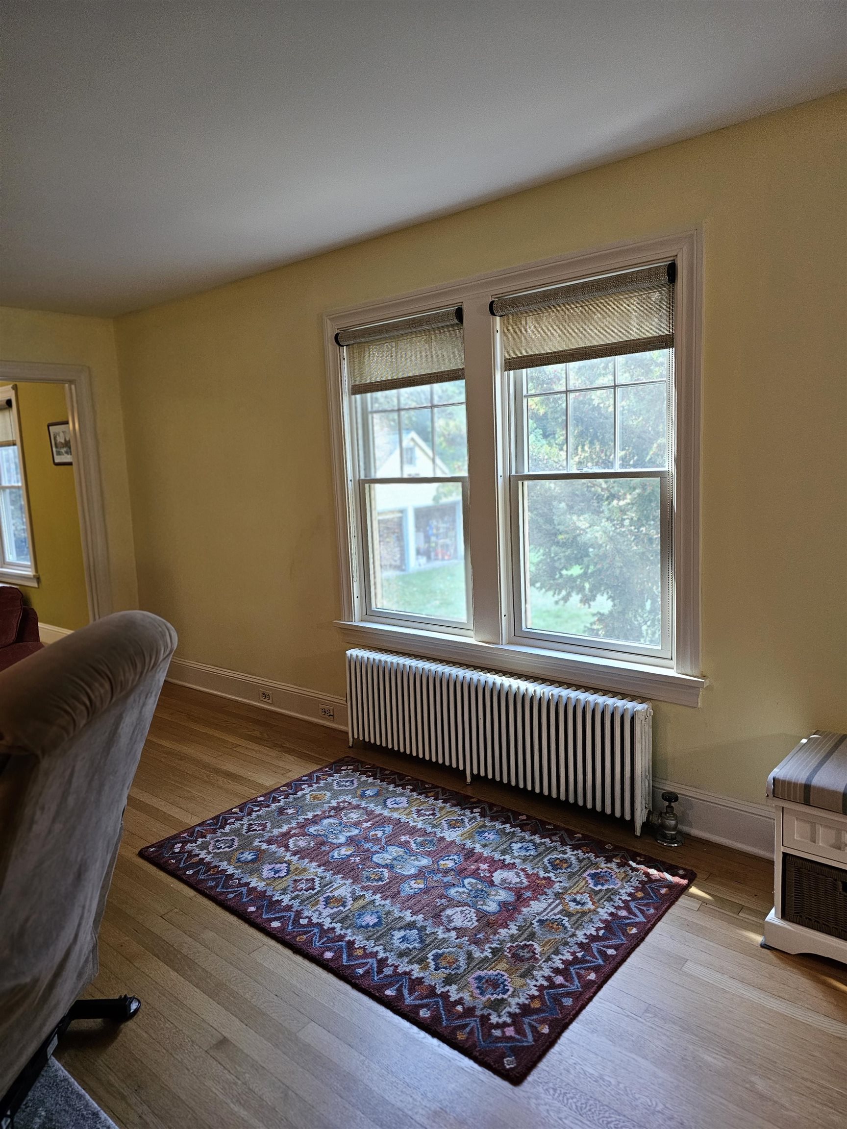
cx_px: 424
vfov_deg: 73.9
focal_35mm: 23
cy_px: 564
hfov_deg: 58.9
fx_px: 750
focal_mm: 6.3
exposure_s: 1/120
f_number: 1.7
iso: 640
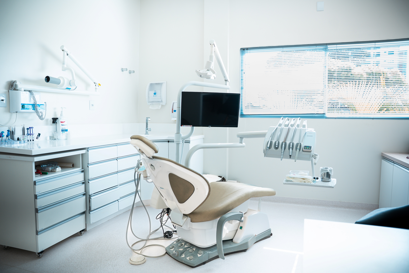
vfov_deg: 53.1
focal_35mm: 24
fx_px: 273
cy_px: 136
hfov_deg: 73.7
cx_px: 204
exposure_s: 1/125
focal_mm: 24
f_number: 2.8
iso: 250
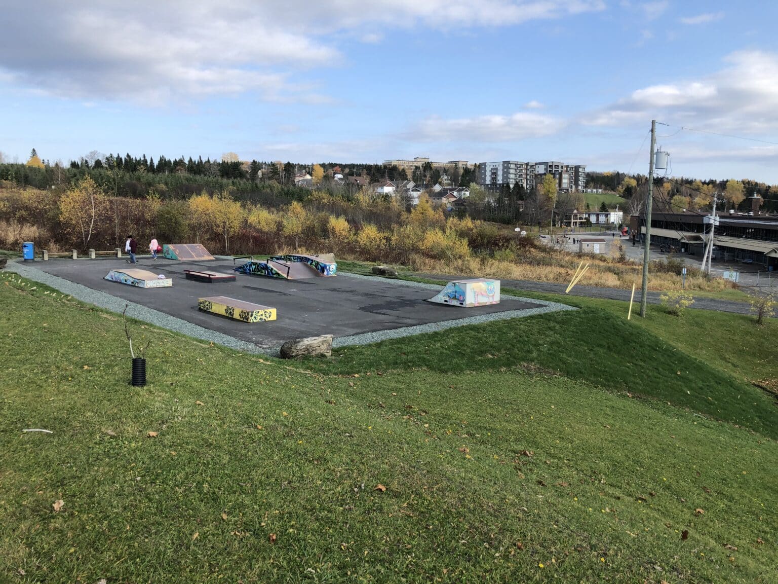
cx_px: 389
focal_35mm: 28
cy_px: 292
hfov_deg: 63.4
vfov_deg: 49.7
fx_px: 629
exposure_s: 1/1066
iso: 20
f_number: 1.8
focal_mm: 3.99
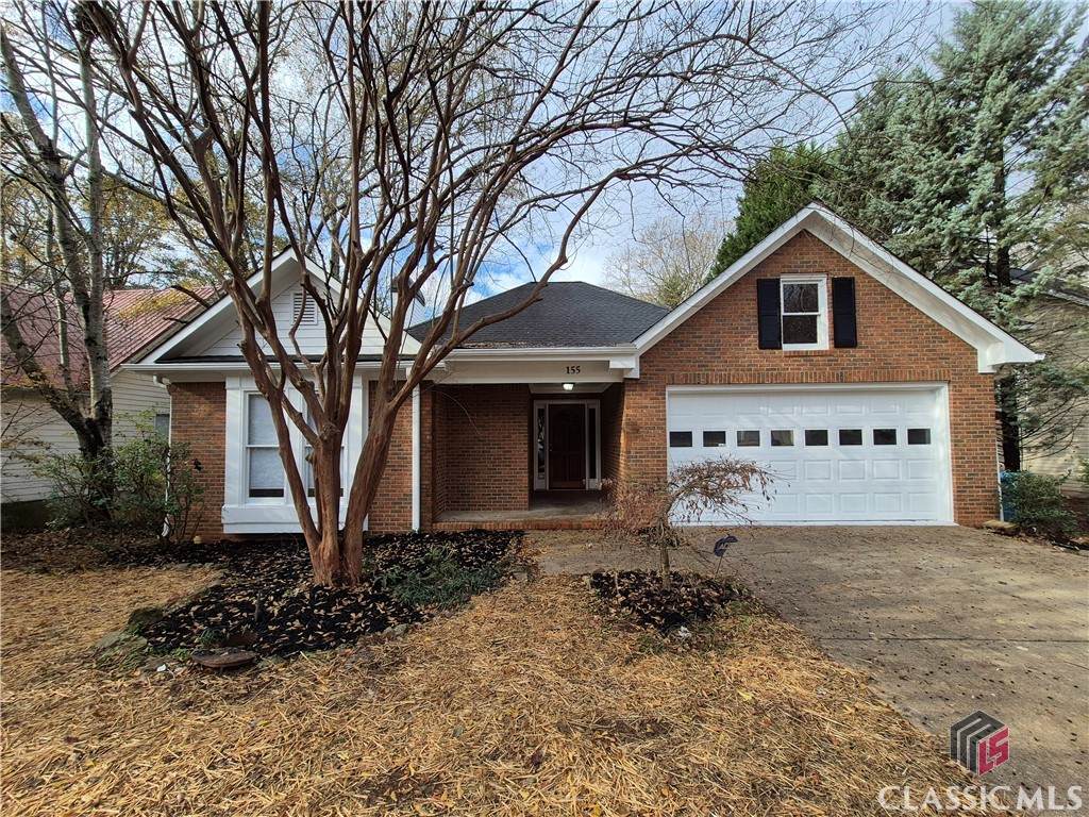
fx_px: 409
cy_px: 408
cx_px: 544
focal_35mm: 13
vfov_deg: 89.9
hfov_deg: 106.2
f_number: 2.2
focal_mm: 1.74
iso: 50
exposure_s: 1/578
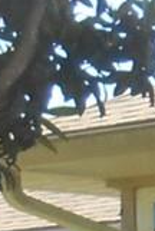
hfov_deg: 4.2
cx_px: 920
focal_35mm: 268
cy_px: 433
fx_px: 1723
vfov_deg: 7.4
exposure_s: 1/320
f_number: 3.4
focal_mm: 4.7
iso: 80
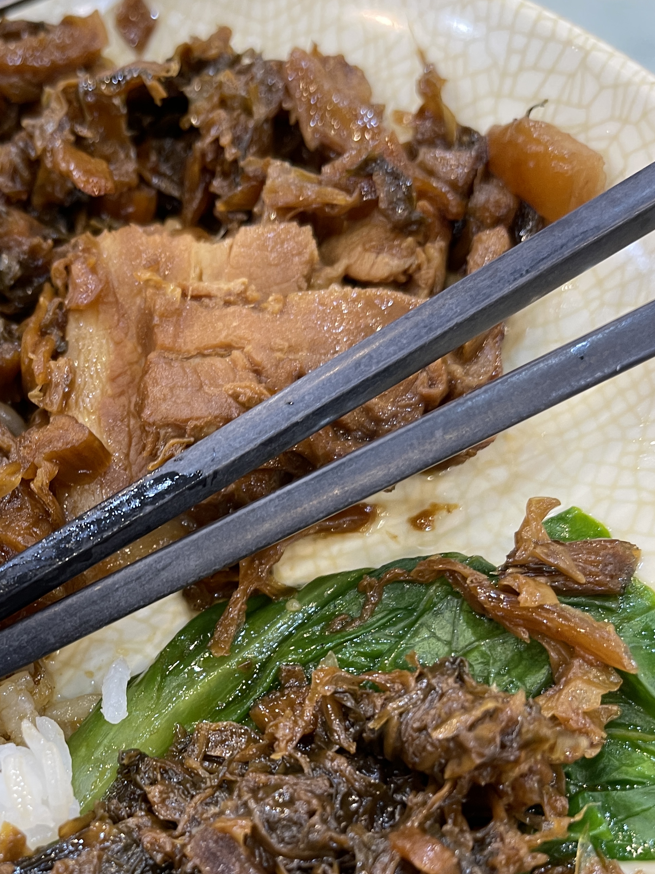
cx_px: 162
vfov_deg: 46.7
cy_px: 619
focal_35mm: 39
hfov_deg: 36.0
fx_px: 984
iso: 160
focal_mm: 5.1
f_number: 1.6
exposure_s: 1/50
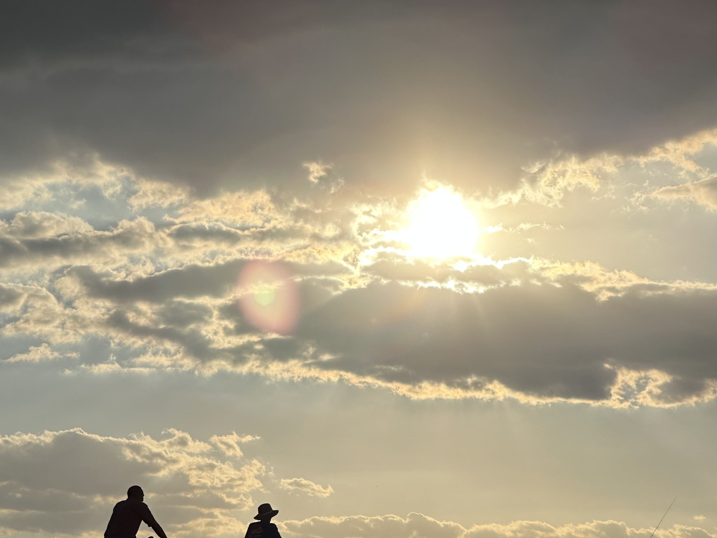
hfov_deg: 17.7
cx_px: 353
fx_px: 2299
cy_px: 246
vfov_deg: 13.3
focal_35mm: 111
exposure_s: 1/3425
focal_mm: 9
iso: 20
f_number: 2.8
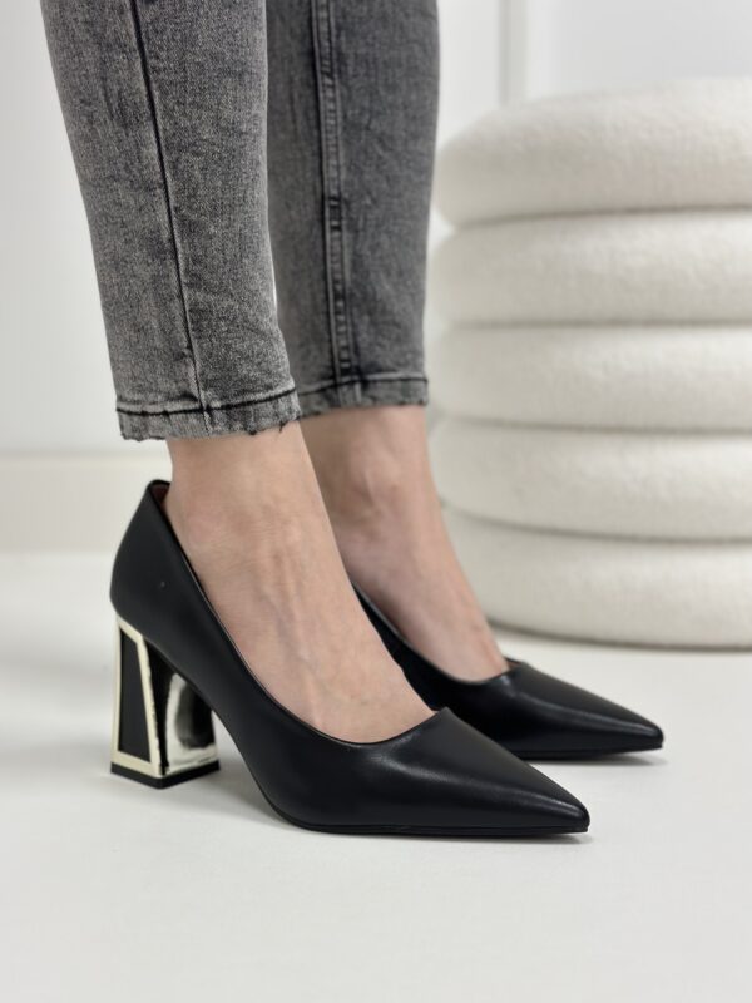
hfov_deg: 30.3
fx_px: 1390
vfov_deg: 39.7
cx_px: 376
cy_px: 502
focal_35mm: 48
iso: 160
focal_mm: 6.86
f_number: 1.78
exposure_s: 1/100
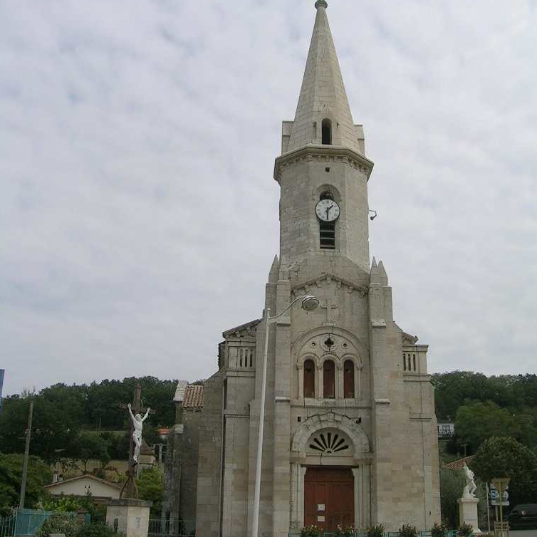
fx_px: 737
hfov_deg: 40.0
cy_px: 242
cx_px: 272
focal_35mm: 42
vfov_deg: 40.0
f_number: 4.8
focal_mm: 5.4
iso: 50
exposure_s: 1/830
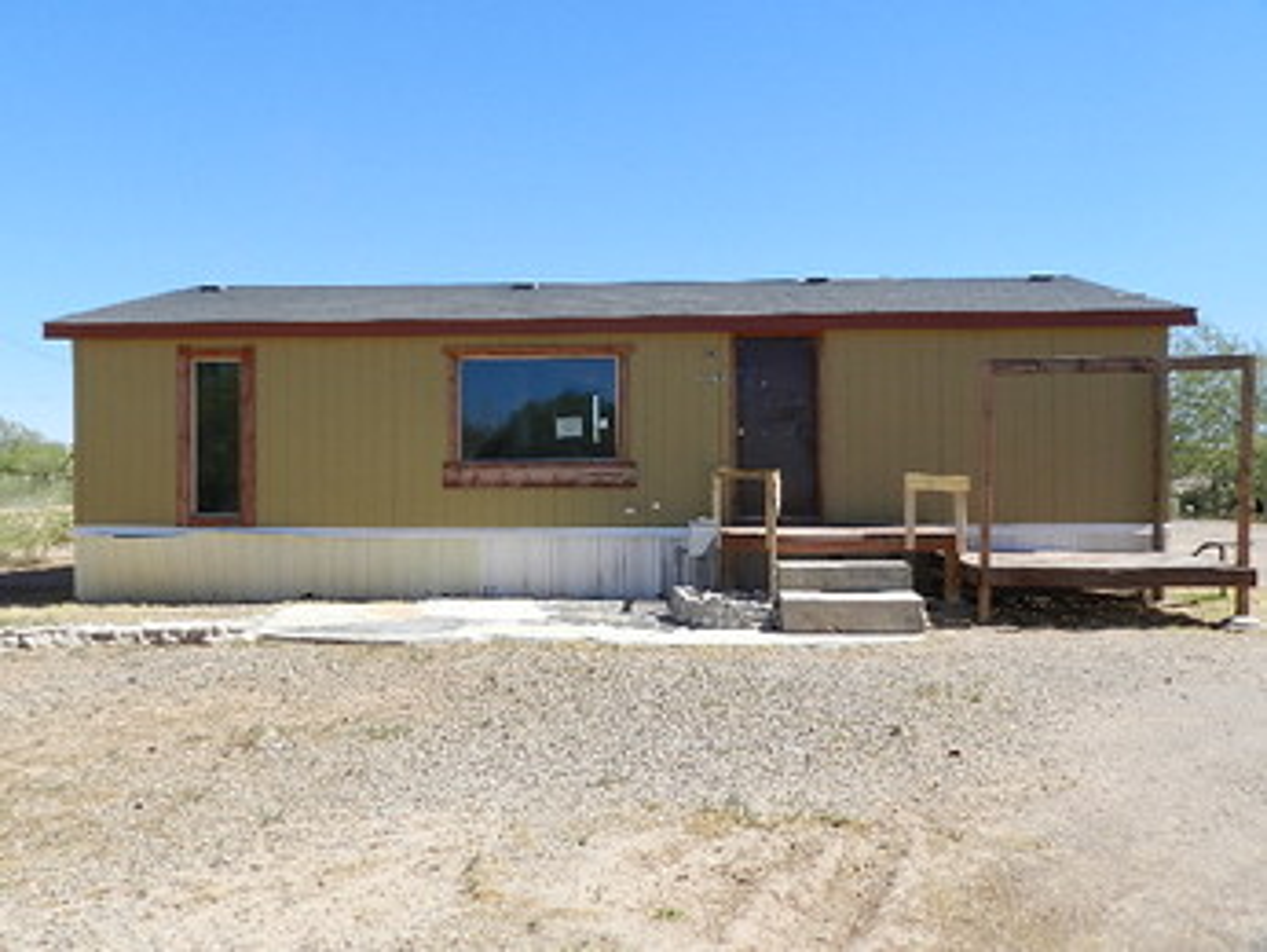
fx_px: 1172
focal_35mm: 32
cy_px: 476
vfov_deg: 44.2
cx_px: 634
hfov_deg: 56.8
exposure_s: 1/1000
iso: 160
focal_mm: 5.6
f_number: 4
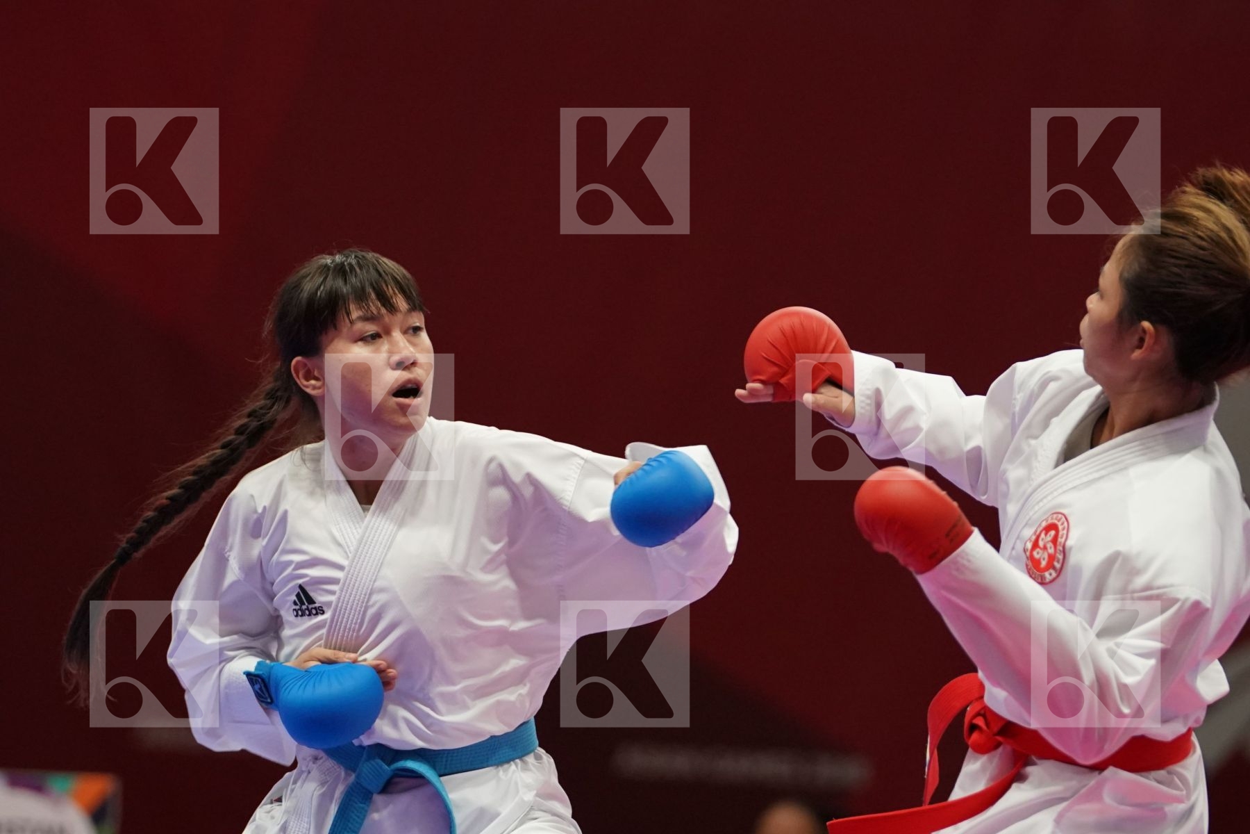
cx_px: 625
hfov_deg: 6.2
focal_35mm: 334
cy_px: 417
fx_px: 11596
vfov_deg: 4.1
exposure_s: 1/1000
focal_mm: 223
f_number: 4
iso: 3200
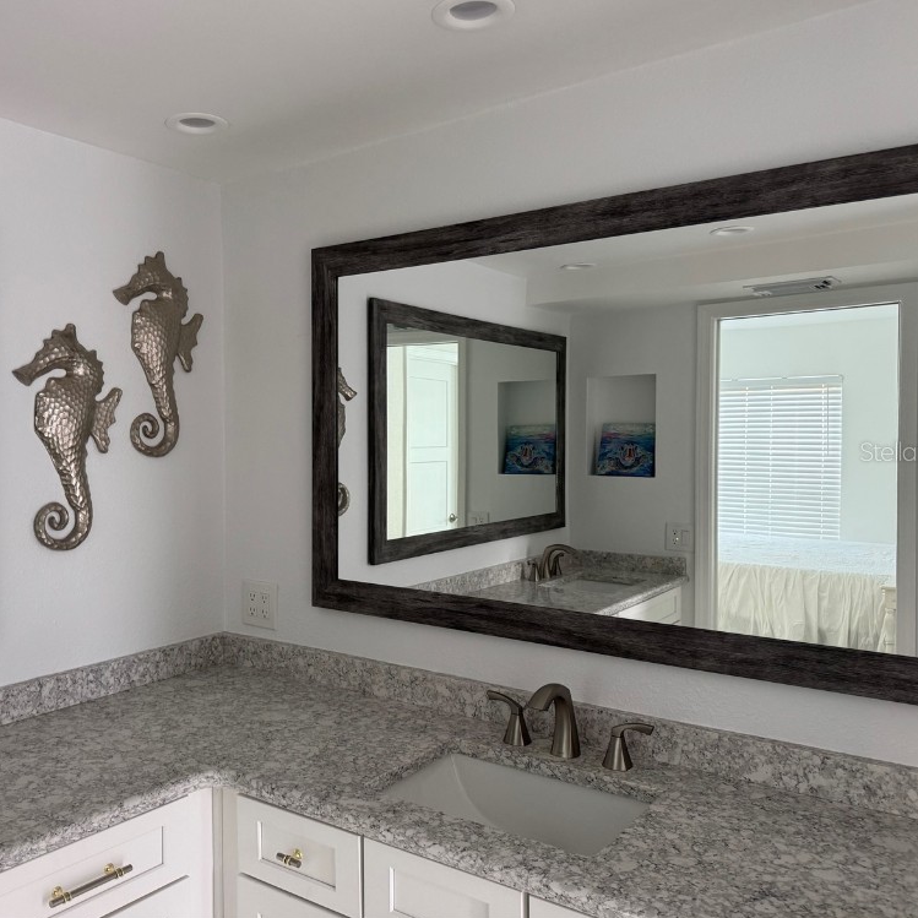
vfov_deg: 55.6
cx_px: 348
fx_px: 870
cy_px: 451
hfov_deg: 55.0
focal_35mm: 29
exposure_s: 1/60
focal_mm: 6.76
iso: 200
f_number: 1.78
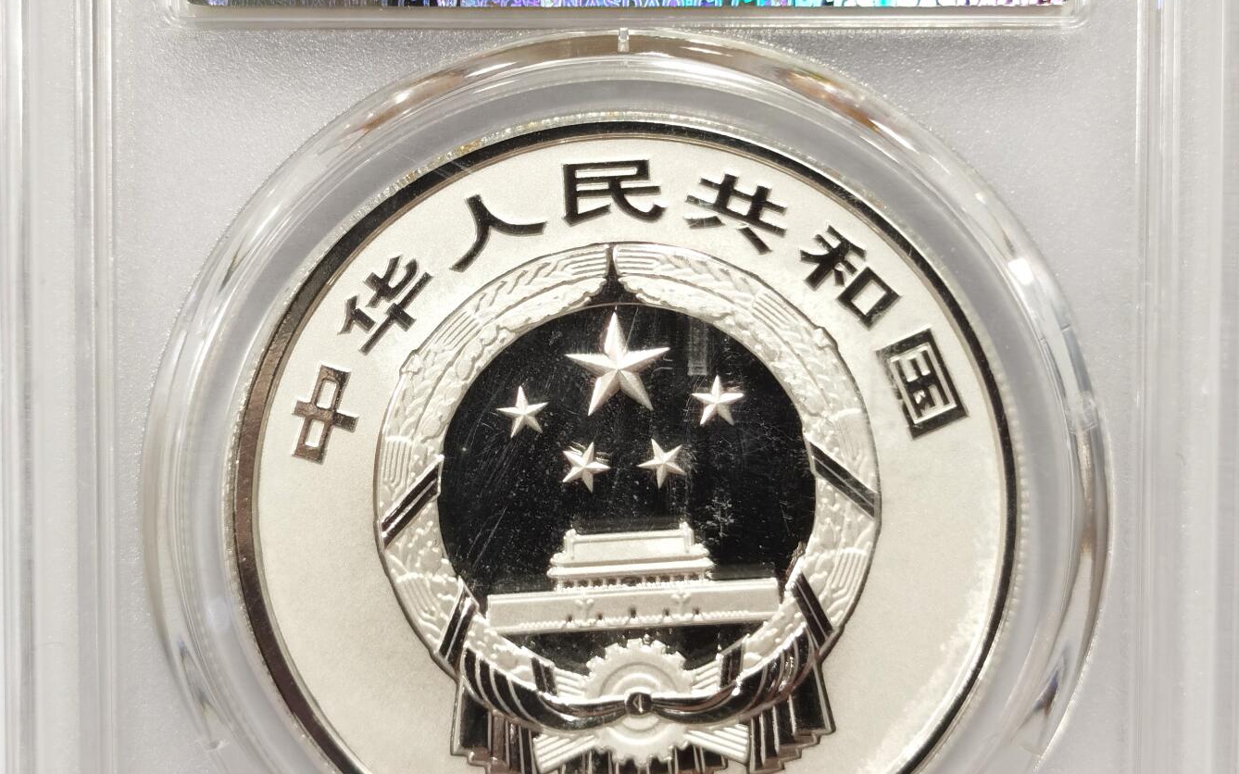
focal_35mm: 77
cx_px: 620
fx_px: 2600
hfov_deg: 26.8
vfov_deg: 16.9
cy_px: 275
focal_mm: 5.56
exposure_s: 1/100
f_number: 16
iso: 125
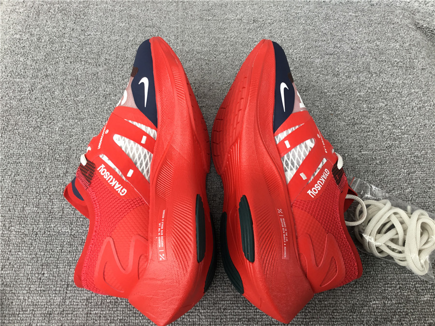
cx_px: 218
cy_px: 163
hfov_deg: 58.4
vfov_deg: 45.4
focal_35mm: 31
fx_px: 390
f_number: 2.4
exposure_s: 1/50
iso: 25
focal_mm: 3.3
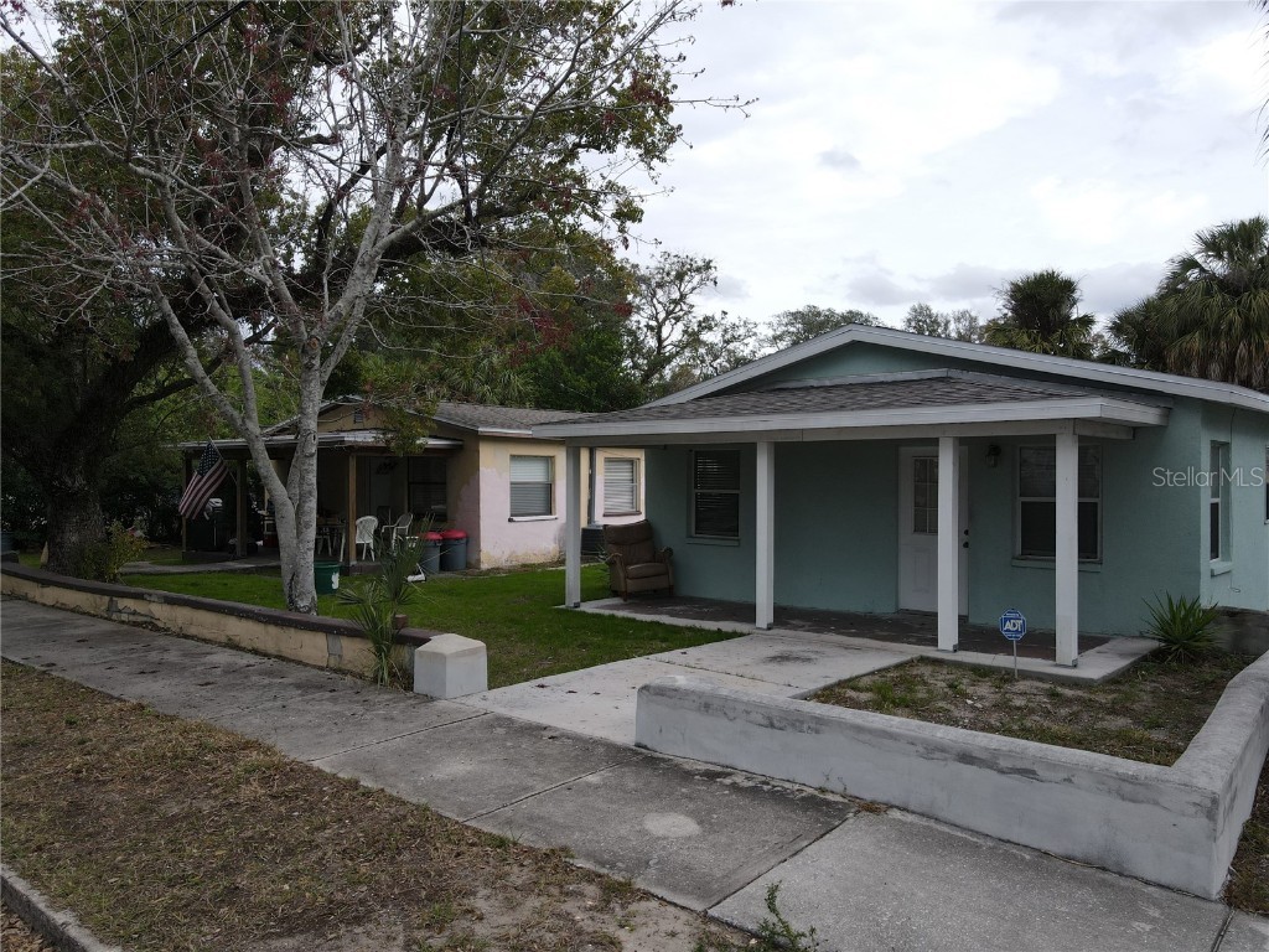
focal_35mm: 24
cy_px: 476
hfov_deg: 71.6
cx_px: 634
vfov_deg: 56.8
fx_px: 880
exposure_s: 1/400
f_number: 2.8
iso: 100
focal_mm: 4.5
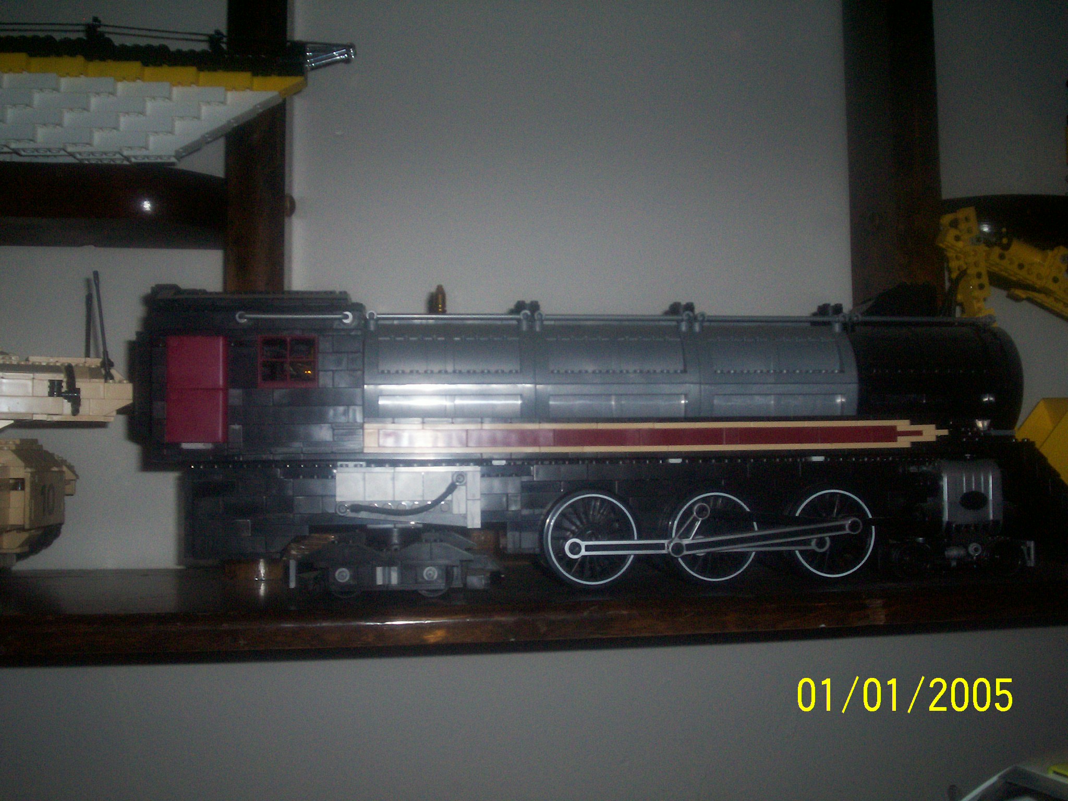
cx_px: 534
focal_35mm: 36
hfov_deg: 51.4
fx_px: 1111
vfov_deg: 39.7
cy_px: 400
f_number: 4.5
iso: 140
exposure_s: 1/256
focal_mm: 5.9
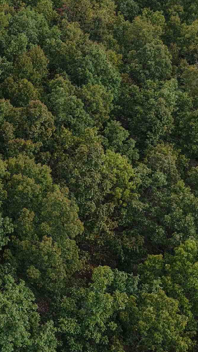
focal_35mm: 68
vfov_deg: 31.0
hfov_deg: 15.5
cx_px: -149
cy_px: 150
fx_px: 635
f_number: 1.8
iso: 100
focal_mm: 8.67
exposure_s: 1/1000
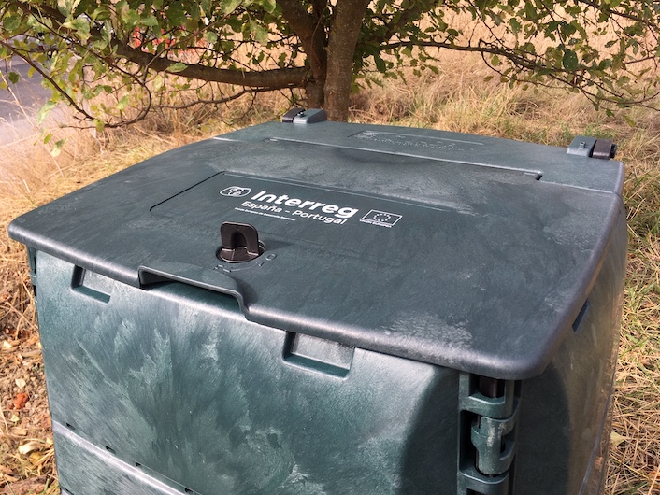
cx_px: 323
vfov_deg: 46.8
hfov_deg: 59.9
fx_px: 572
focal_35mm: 30
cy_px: 253
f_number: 2.2
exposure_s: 1/430
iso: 25
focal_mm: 4.15
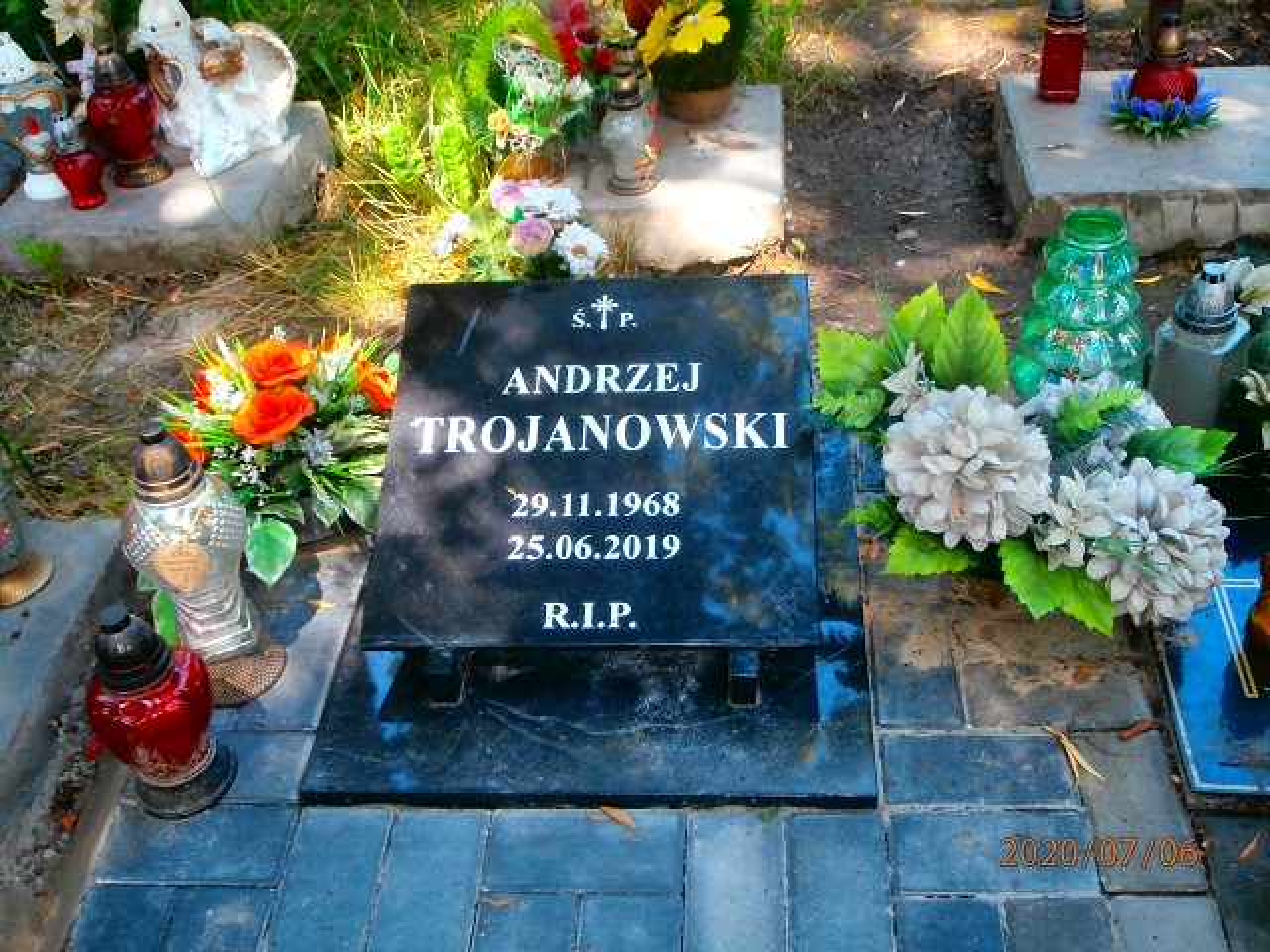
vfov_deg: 37.7
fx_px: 1394
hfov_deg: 49.0
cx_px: 635
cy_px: 476
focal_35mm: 38
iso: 160
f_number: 3.9
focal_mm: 6.67
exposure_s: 1/80
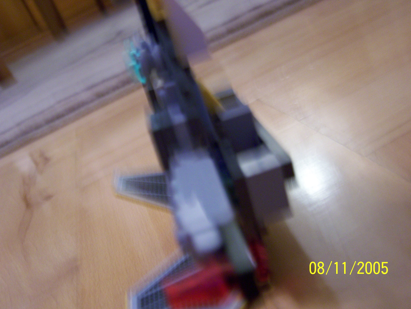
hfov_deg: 49.0
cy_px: 154
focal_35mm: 38
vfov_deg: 37.7
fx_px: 451
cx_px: 206
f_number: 2.8
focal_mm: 6.3
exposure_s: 1/8
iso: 140
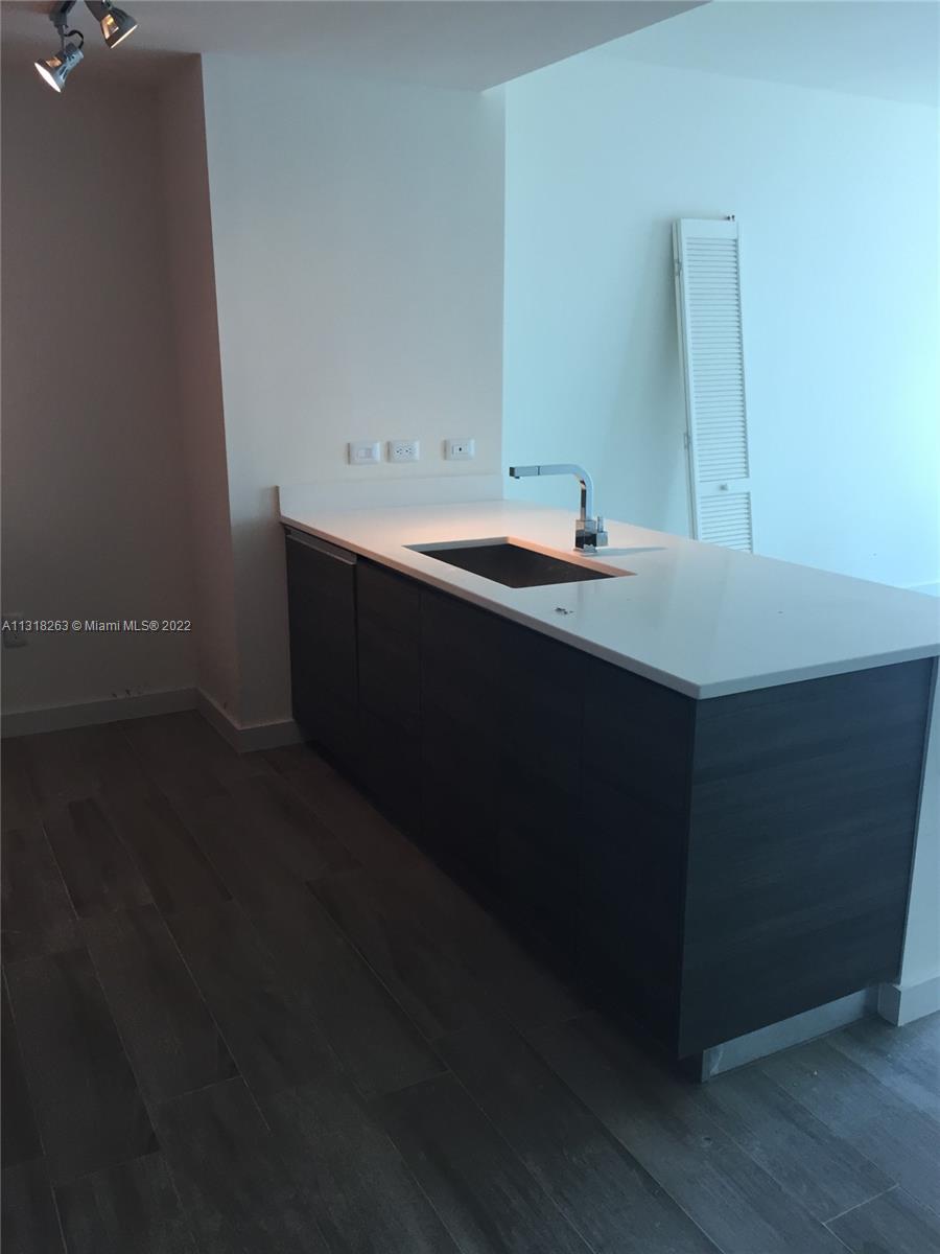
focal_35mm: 29
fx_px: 1050
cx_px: 470
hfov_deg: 48.2
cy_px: 627
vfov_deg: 61.7
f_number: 2.2
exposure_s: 1/30
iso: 32
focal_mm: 4.15
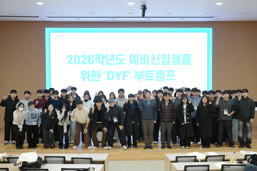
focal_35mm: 50
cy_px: 86
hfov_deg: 39.6
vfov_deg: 27.0
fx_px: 357
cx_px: 128
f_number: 5.6
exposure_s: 1/125
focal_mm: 50
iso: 2000
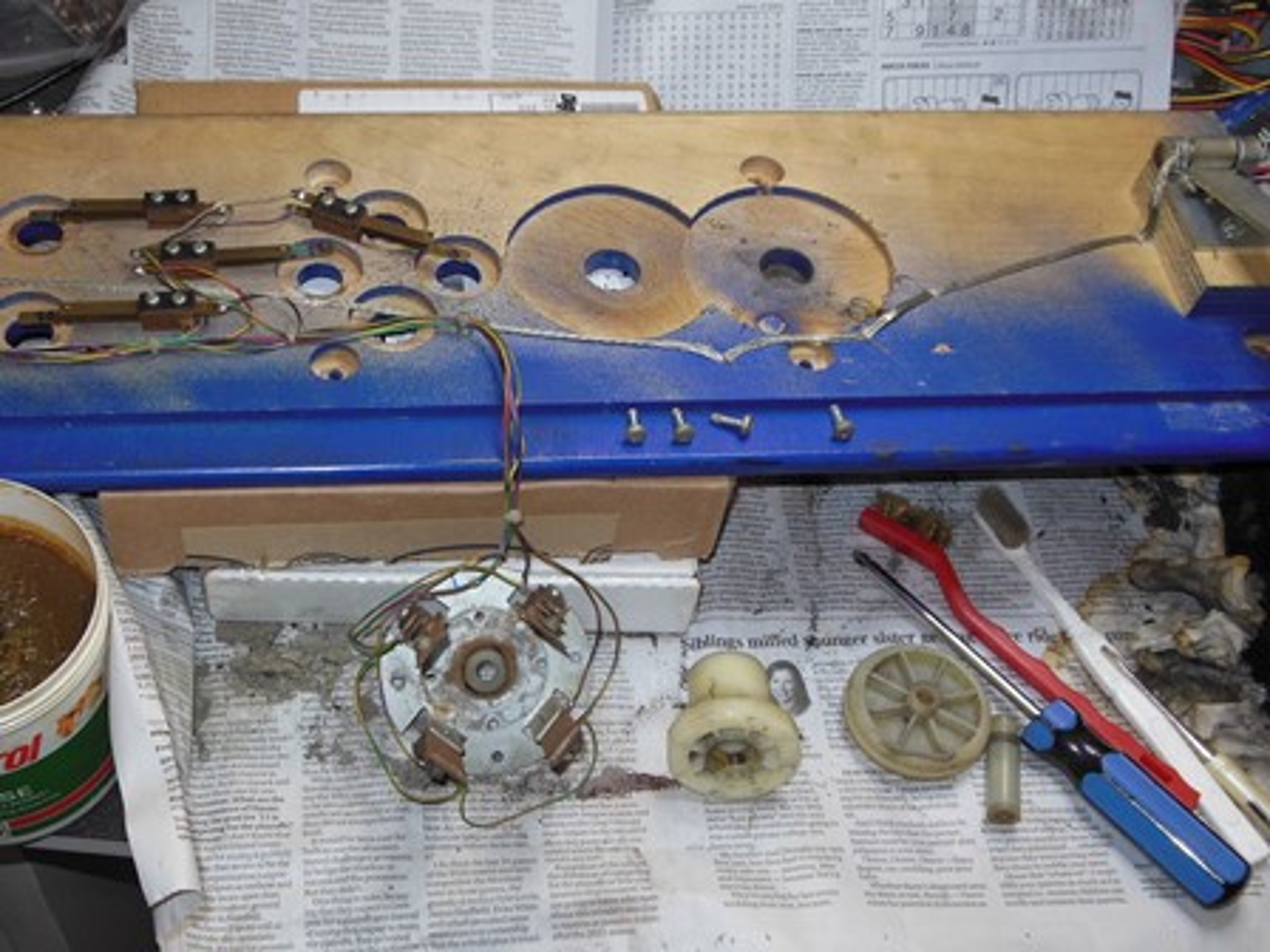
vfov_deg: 42.9
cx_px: 635
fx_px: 1211
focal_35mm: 33
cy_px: 476
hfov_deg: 55.4
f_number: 3.5
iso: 125
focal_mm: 6
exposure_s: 1/30
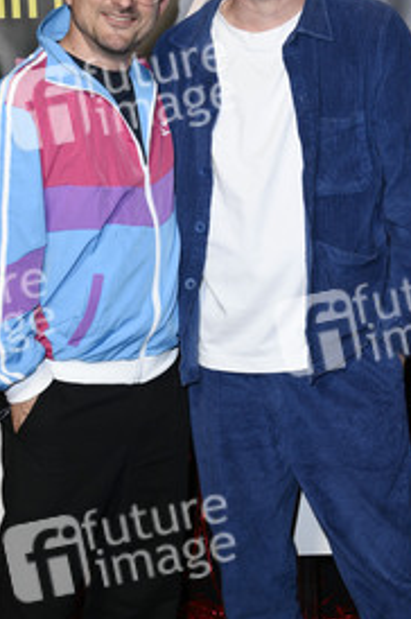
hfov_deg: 17.9
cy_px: 210
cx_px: 185
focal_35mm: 76
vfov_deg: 26.5
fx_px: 1305
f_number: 5.6
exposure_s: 1/250
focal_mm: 52
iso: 1600
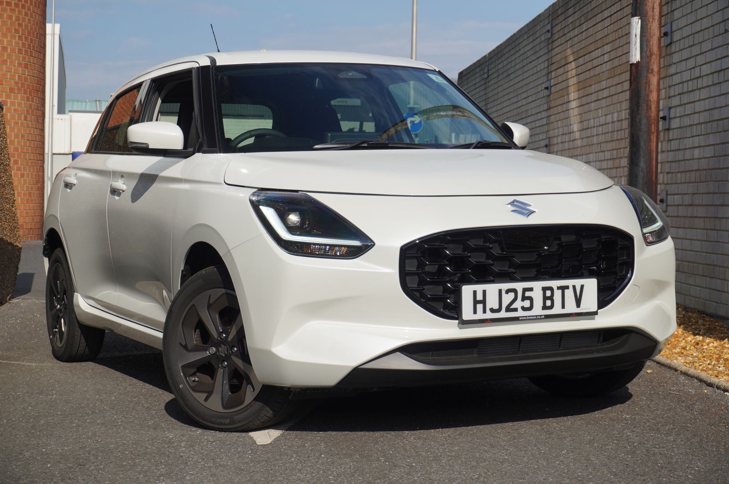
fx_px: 1335
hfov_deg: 30.5
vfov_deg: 20.6
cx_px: 364
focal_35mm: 66
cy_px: 242
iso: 100
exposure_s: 1/250
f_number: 6.7
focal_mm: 44
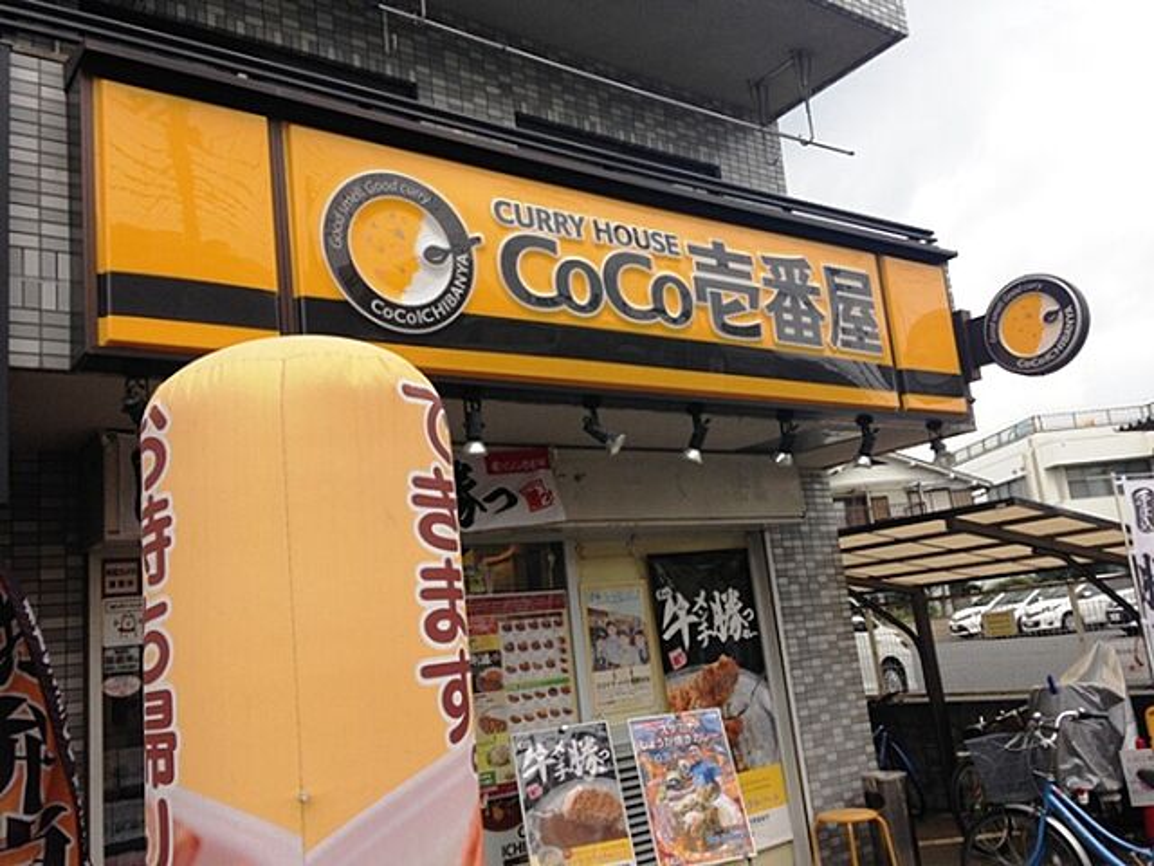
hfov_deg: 55.4
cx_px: 577
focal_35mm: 33
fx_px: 1100
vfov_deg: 42.9
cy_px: 433
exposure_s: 1/542
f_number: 2.4
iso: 50
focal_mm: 4.12
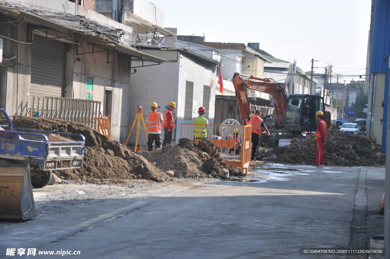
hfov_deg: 20.6
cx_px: 195
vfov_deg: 13.8
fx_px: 1071
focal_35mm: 99
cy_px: 130
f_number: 6.3
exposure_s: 1/640
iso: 200
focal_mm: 66
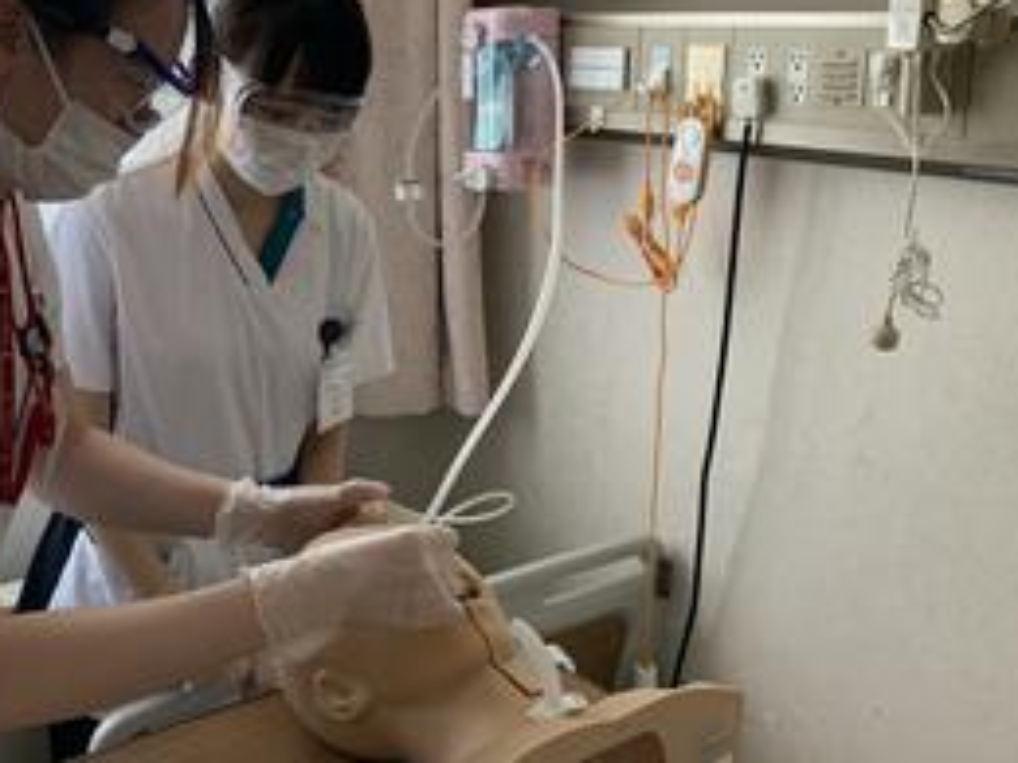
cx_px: 294
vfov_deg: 35.6
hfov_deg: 45.6
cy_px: 254
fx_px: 1176
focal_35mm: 40
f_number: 1.8
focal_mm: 4.25
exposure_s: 1/65
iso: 100
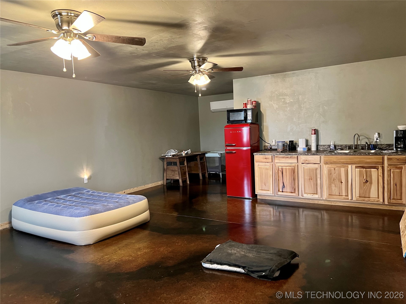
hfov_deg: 67.3
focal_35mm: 26
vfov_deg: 53.1
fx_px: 305
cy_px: 152
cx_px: 203
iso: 500
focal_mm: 5.7
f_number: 1.5
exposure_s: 1/40
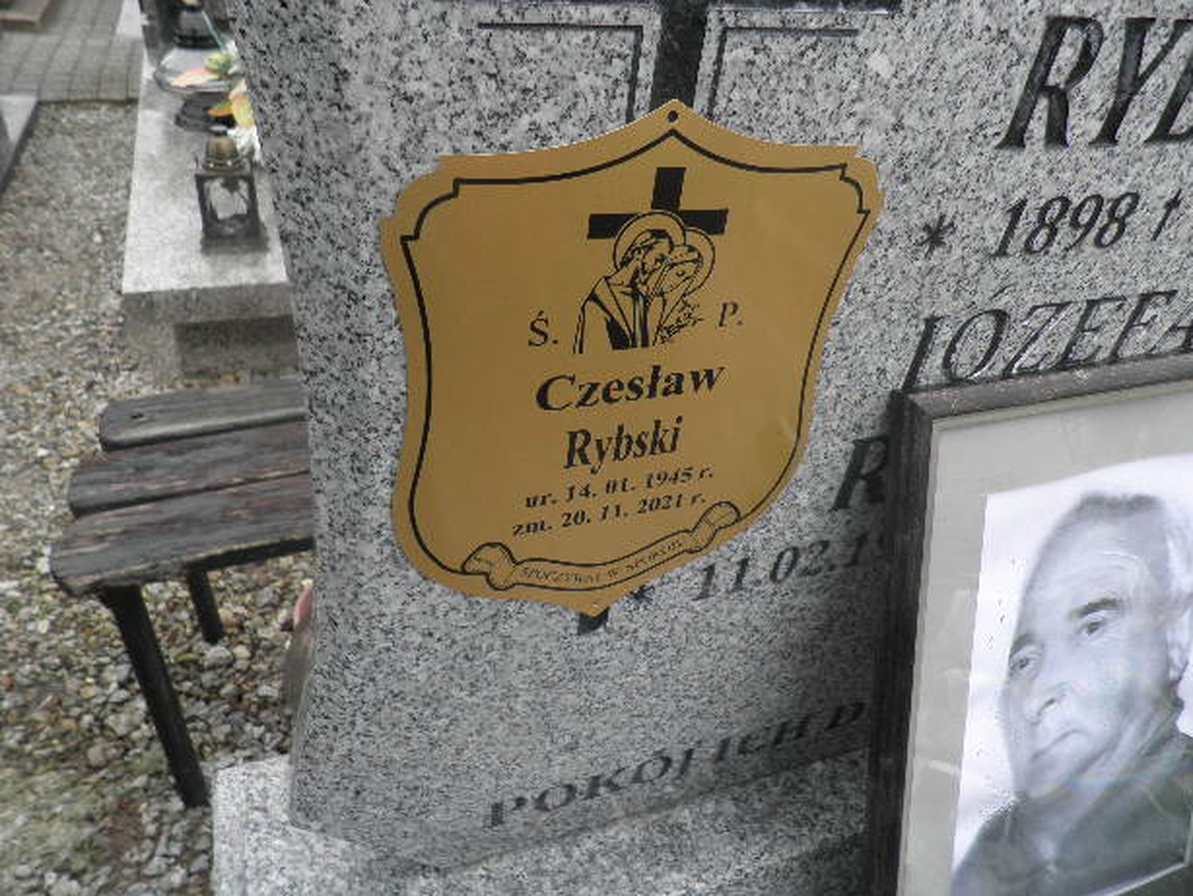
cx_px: 591
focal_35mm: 25
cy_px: 447
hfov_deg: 69.4
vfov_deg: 54.9
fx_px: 862
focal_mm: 4.3
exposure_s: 1/60
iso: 64
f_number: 3.3
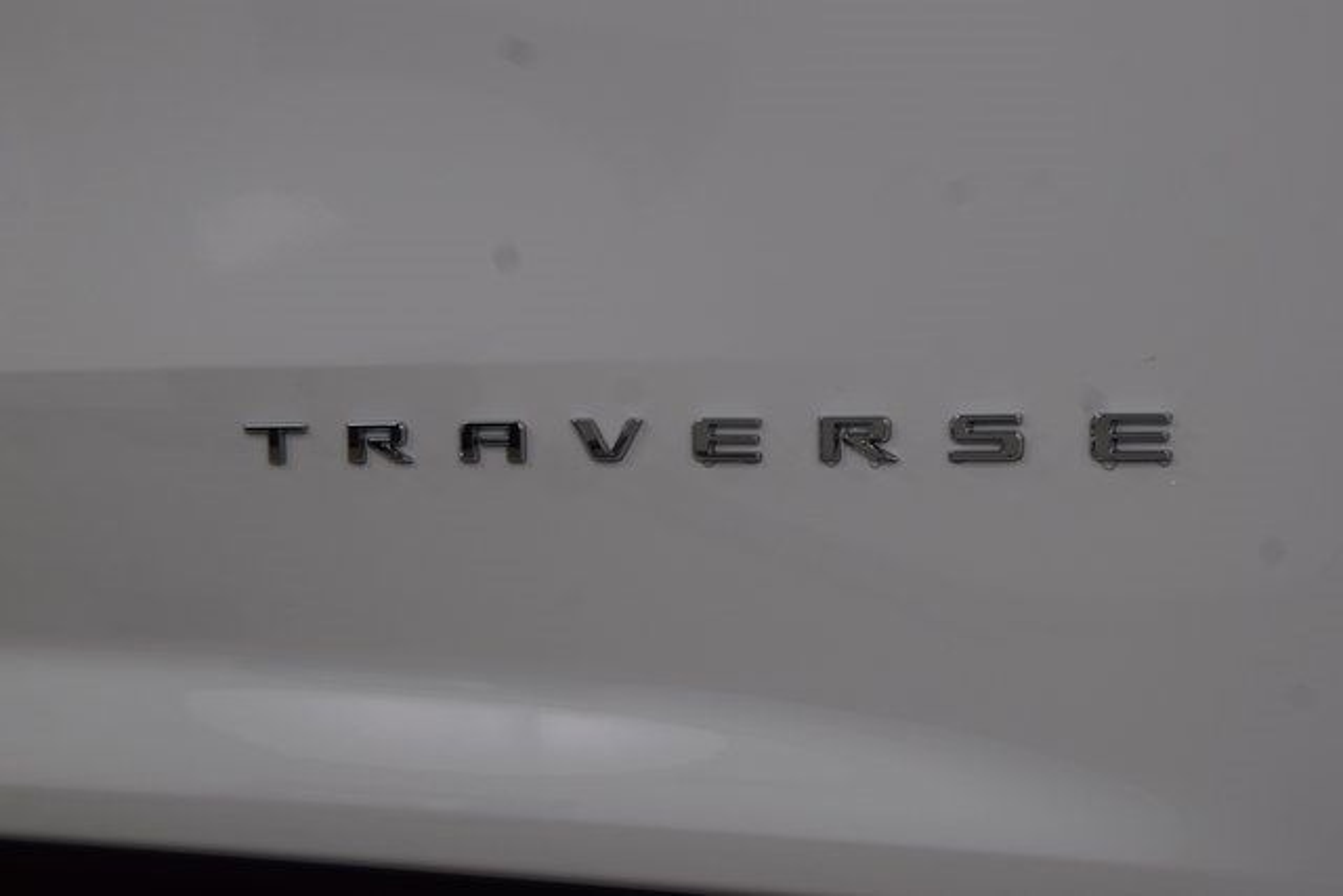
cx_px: 672
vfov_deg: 20.2
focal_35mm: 68
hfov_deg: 29.9
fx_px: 2519
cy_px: 448
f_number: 7.1
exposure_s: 1/30
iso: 400
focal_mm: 45
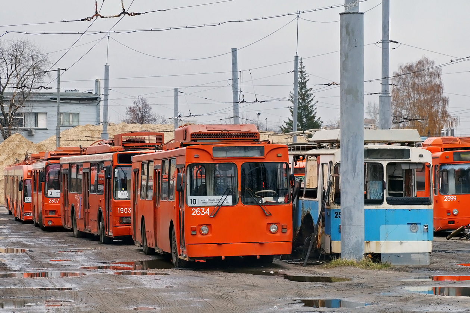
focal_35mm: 135
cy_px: 156
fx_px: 1762
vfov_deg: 10.2
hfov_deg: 15.2
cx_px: 235
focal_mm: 90
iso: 400
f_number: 8
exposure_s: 1/60
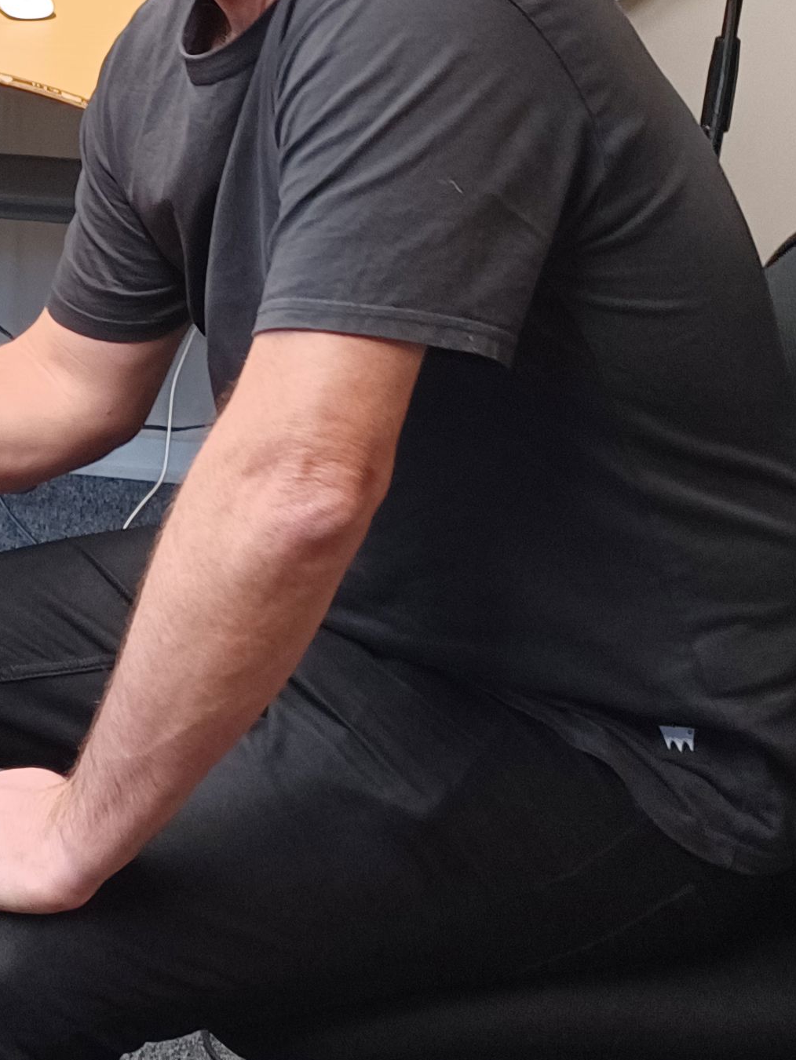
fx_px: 2268
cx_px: -323
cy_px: 30
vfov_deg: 25.2
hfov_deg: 18.2
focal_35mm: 74
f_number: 1.8
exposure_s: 1/33.3
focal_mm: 4.6
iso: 320
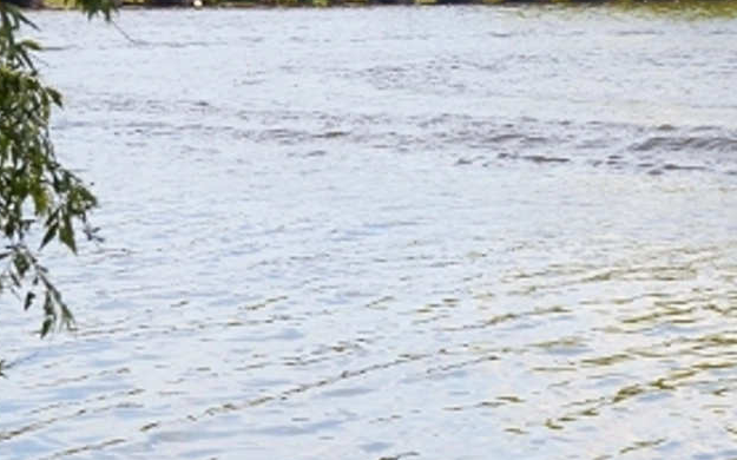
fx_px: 4116
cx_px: 377
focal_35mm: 205
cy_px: 120
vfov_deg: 6.4
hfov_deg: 10.2
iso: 200
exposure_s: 1/500
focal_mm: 42
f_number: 8
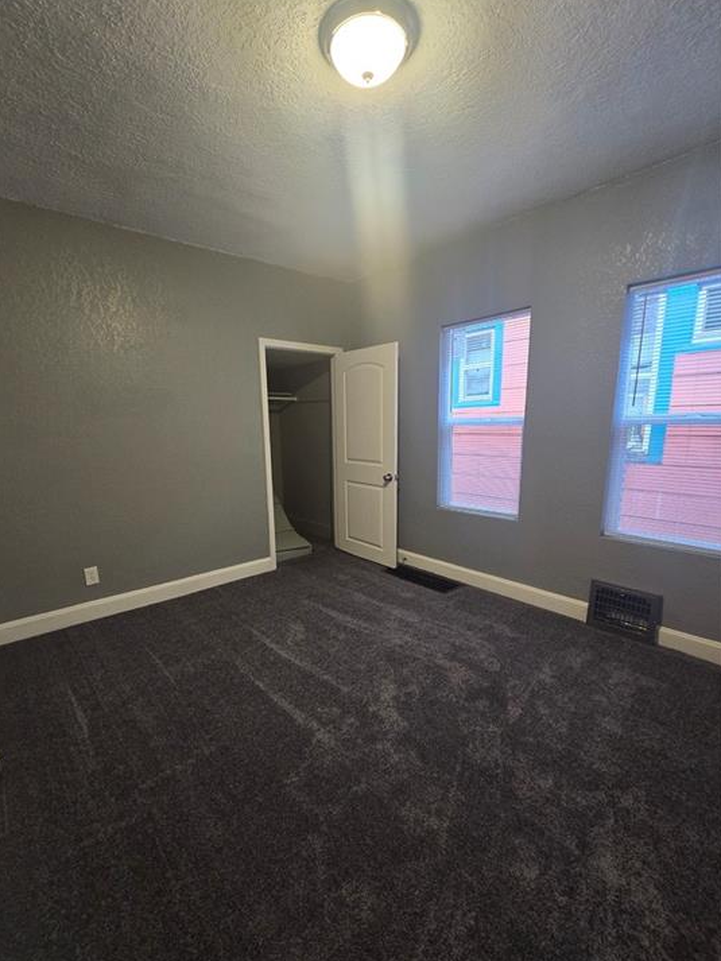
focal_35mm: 14
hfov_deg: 85.6
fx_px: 389
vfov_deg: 102.0
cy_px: 501
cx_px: 340
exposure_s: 1/60
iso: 400
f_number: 2.2
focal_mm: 2.2
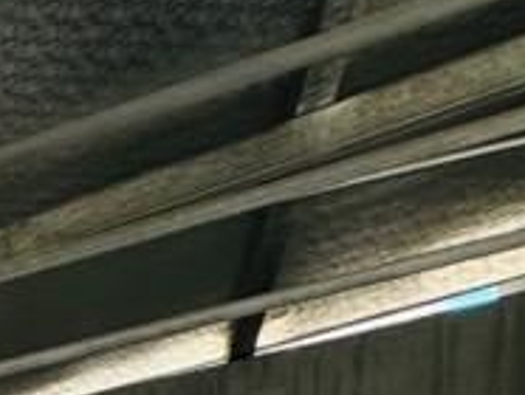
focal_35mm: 77
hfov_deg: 13.2
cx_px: -889
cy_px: 996
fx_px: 1169
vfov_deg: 13.2
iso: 40
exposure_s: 1/370
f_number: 2.2
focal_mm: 2.22
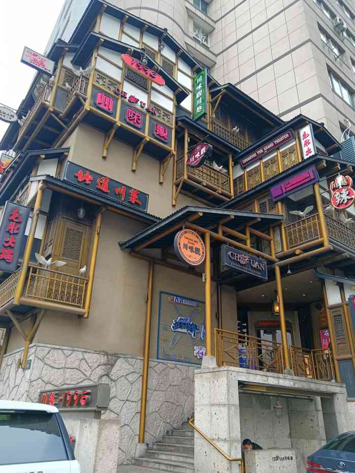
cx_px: 178
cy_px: 236
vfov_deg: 65.3
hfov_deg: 51.4
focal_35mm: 27
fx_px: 369
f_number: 1.9
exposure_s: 1/100
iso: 102
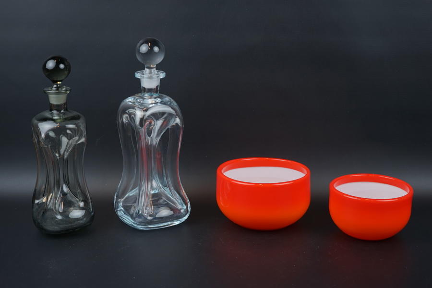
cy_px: 144
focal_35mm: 56
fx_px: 672
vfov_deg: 24.2
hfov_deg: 35.6
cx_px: 216
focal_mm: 56
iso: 100
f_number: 5
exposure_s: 1/60
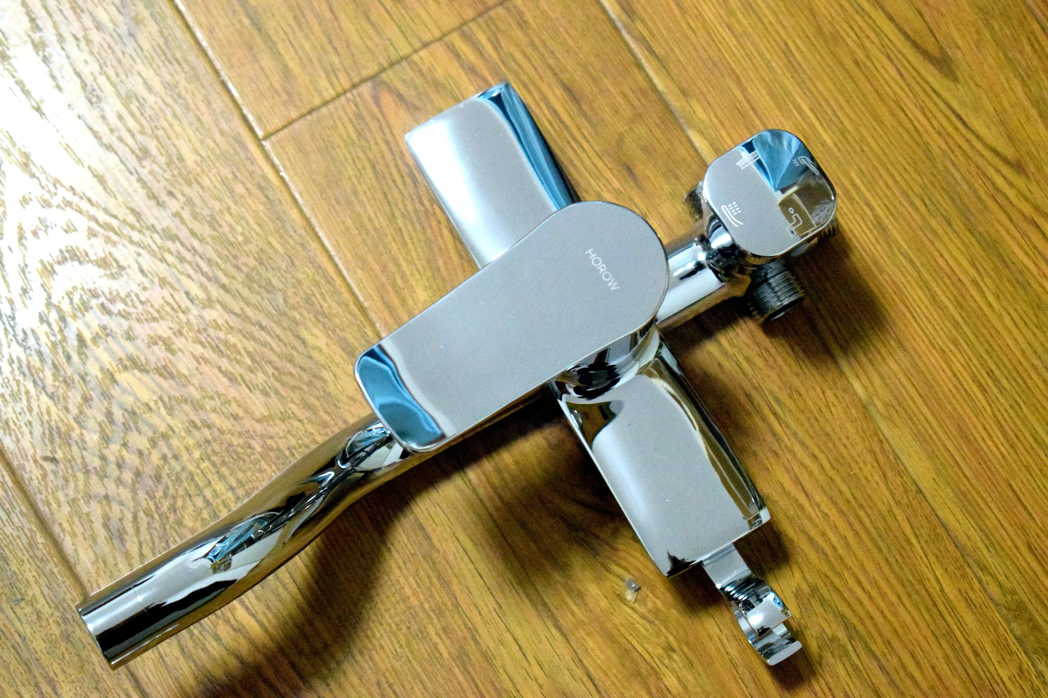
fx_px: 2401
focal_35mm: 82
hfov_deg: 24.6
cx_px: 524
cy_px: 349
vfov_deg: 16.6
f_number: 5.6
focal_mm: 55
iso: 11400
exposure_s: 1/100
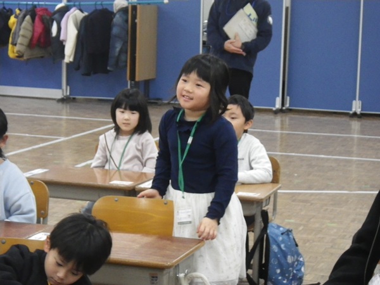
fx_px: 1032
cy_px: 142
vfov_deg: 15.7
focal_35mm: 94
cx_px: 190
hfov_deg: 20.9
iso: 800
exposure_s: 1/80
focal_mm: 16.7
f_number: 5
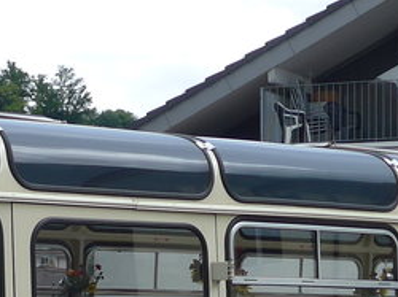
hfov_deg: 11.4
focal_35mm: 173
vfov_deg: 8.4
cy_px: 410
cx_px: 76
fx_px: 1987
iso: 80
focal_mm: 7.5
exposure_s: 1/800
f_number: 2.8
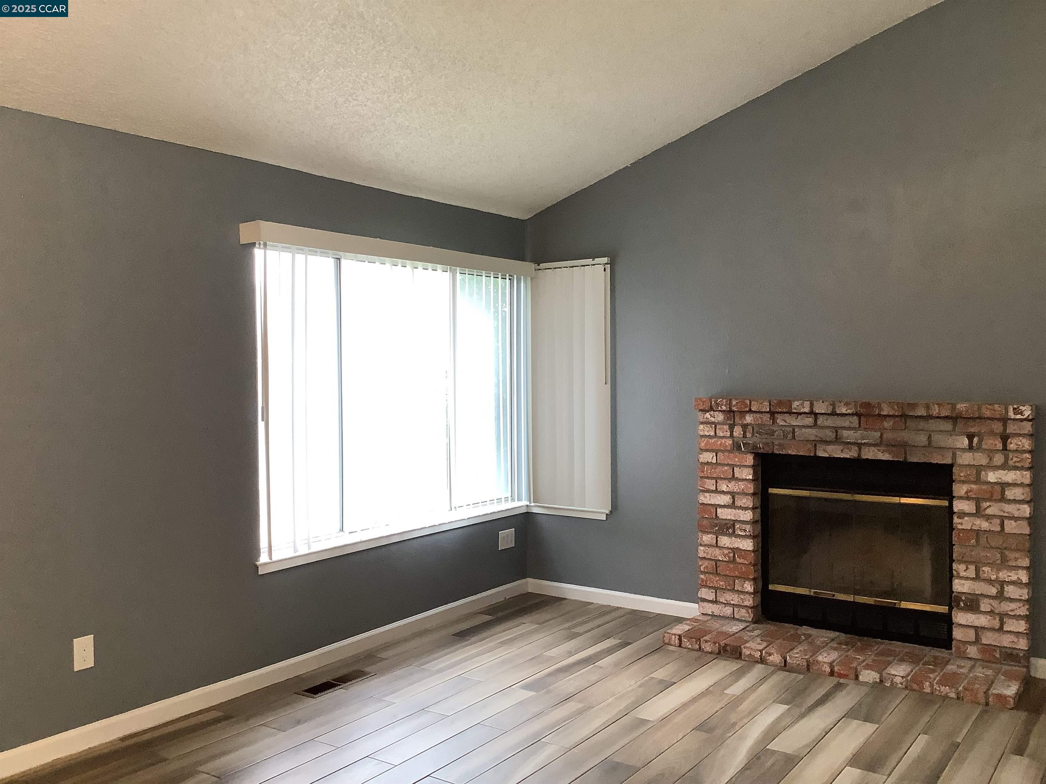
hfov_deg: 58.4
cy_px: 392
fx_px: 937
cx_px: 523
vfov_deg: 45.4
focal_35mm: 31
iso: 125
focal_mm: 3.3
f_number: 2.4
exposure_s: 1/60
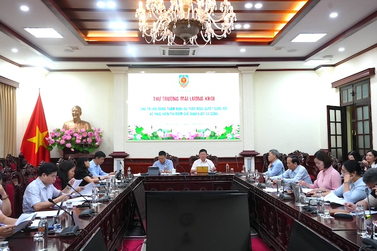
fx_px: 346
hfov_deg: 57.2
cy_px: 126
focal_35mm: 33
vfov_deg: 40.0
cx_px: 188
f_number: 5.6
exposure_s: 1/125
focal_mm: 33
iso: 1250
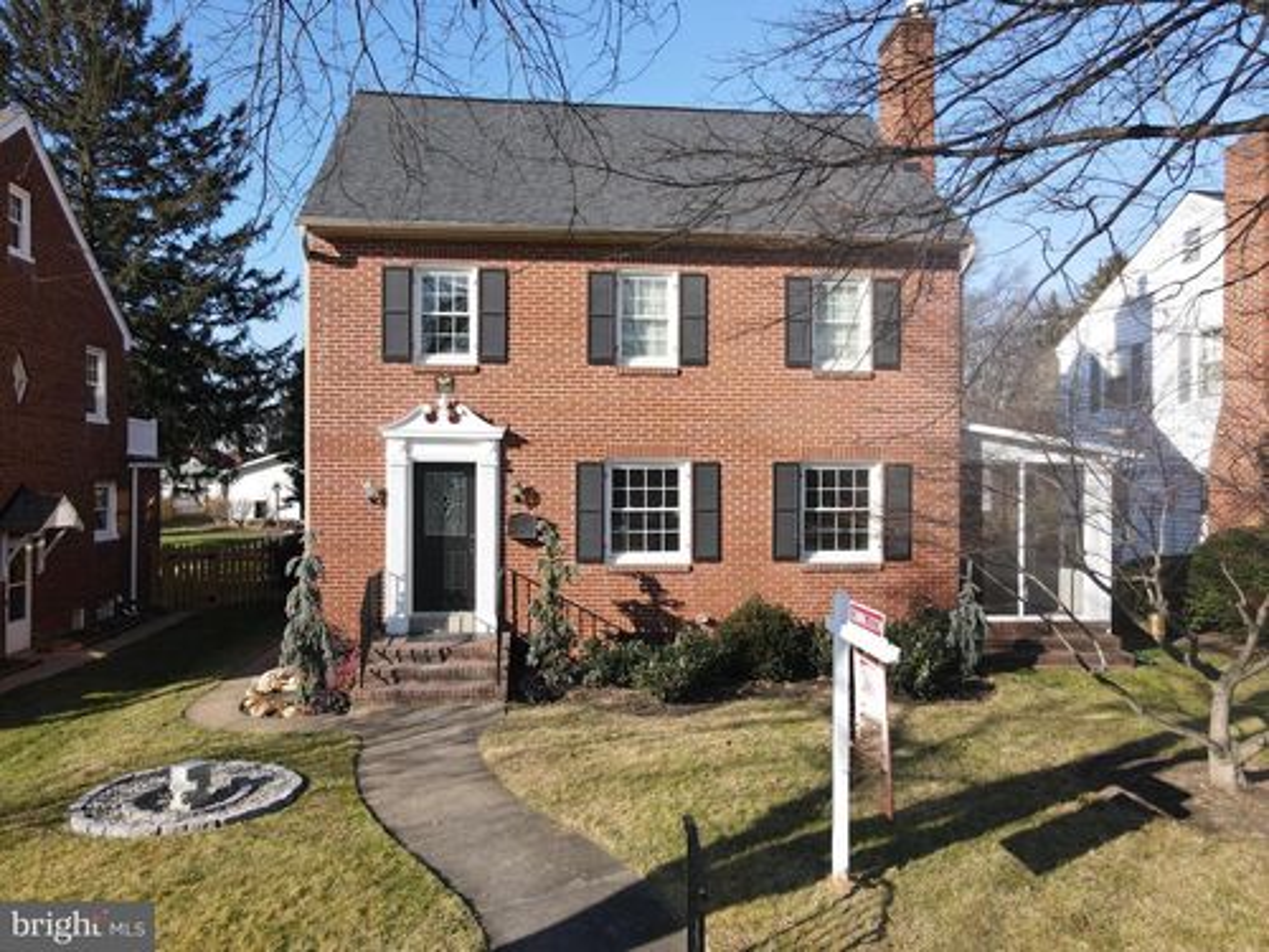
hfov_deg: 71.6
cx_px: 634
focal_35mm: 24
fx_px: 880
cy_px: 476
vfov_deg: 56.8
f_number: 2.8
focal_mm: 4.5
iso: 100
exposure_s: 1/20
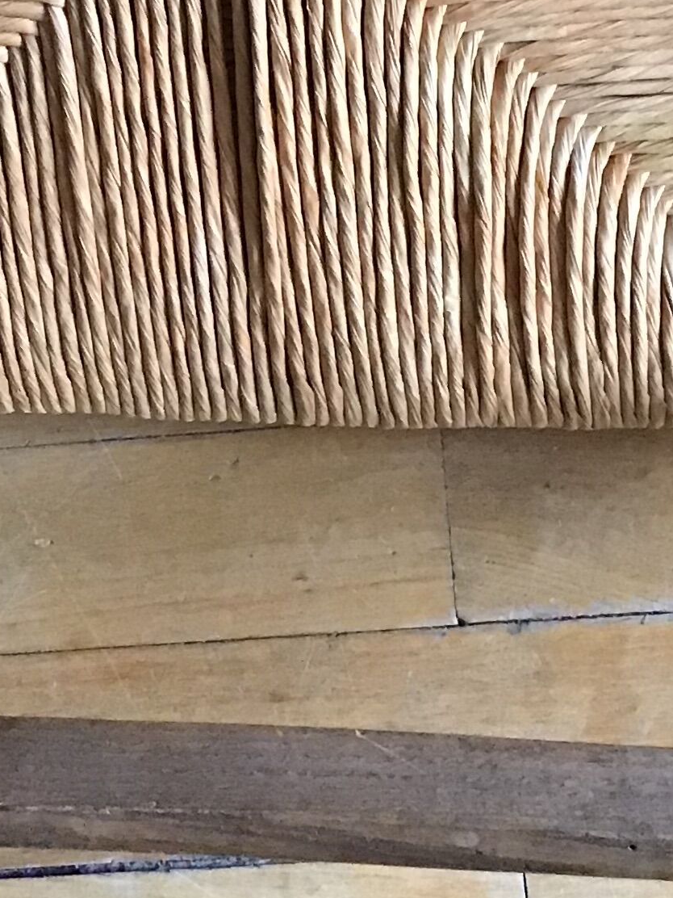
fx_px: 2359
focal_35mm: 91
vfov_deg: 21.2
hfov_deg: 16.2
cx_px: 181
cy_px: 127
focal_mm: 3.3
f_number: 2.4
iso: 250
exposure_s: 1/25
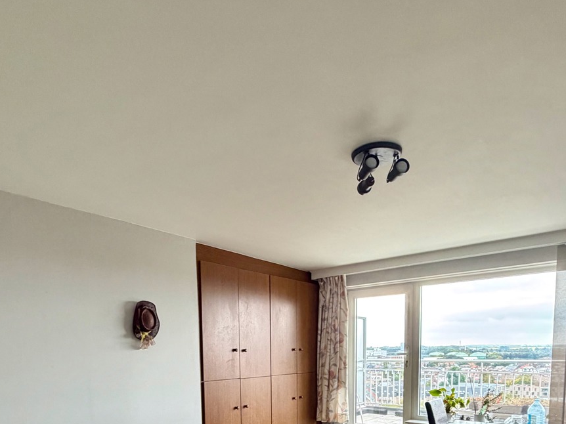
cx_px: 274
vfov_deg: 47.1
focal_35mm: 26
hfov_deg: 67.3
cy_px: 391
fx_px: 425
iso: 320
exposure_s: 1/70
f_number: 2.2
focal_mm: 2.22
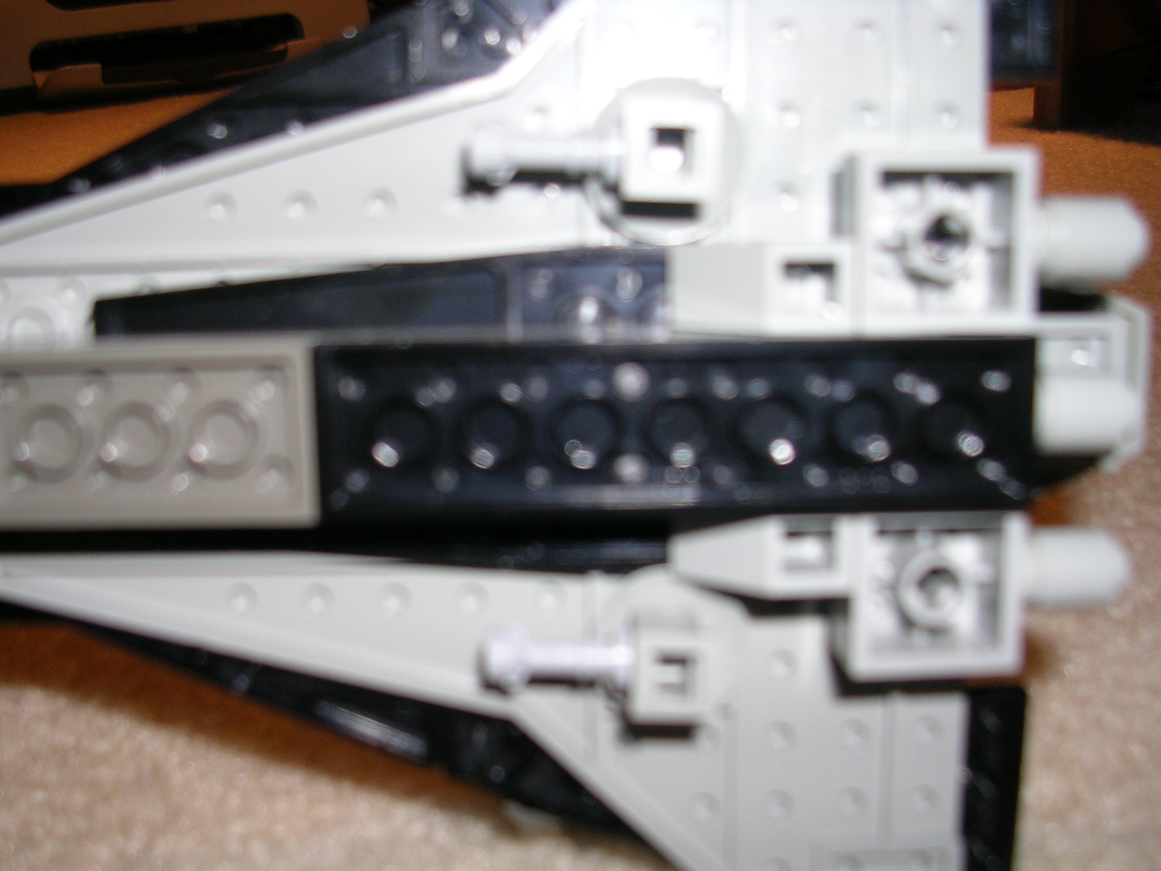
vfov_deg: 37.7
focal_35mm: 38
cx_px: 580
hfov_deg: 49.0
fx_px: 1274
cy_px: 436
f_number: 2.8
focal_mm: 5.8
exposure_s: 1/60.1
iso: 50
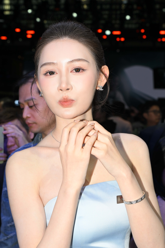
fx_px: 481
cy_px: 124
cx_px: 82
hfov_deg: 19.5
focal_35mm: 70
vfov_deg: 28.8
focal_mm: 70
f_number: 9
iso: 400
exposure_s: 1/250
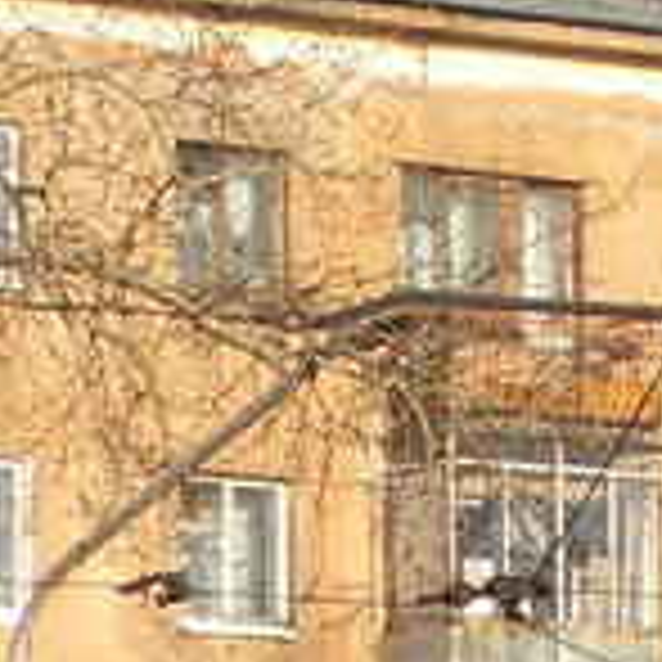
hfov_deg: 3.3
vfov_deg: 3.4
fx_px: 11208
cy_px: 1329
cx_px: 1725
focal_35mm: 518
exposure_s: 1/350
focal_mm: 13.5
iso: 80
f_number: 4.4
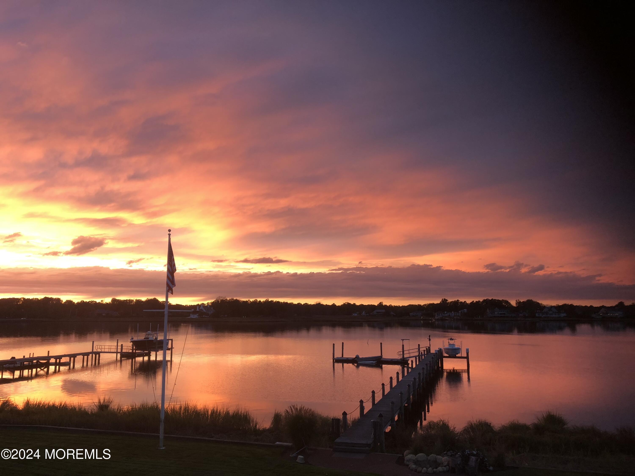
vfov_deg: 48.2
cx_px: 318
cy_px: 238
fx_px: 532
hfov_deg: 61.7
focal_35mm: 29
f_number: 1.8
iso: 40
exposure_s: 1/24
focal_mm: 3.99
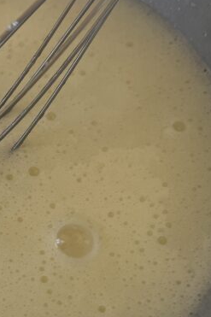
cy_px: 172
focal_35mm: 51
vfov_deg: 38.9
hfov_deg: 23.5
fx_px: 449
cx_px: -60
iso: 160
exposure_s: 1/60
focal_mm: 5.1
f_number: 1.6
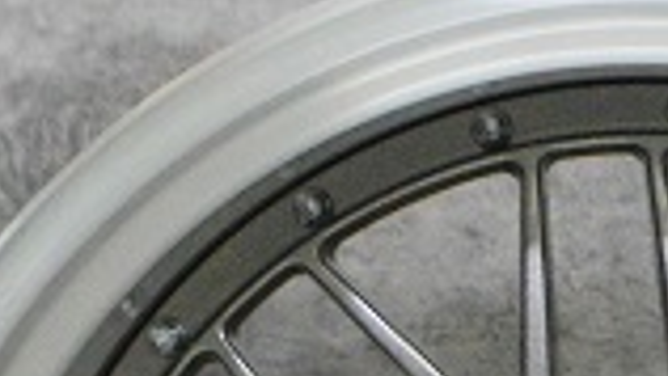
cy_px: 765
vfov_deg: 4.4
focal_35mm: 275
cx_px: 651
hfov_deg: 7.8
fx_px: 4873
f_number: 5.3
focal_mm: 44
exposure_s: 1/50
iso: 6400
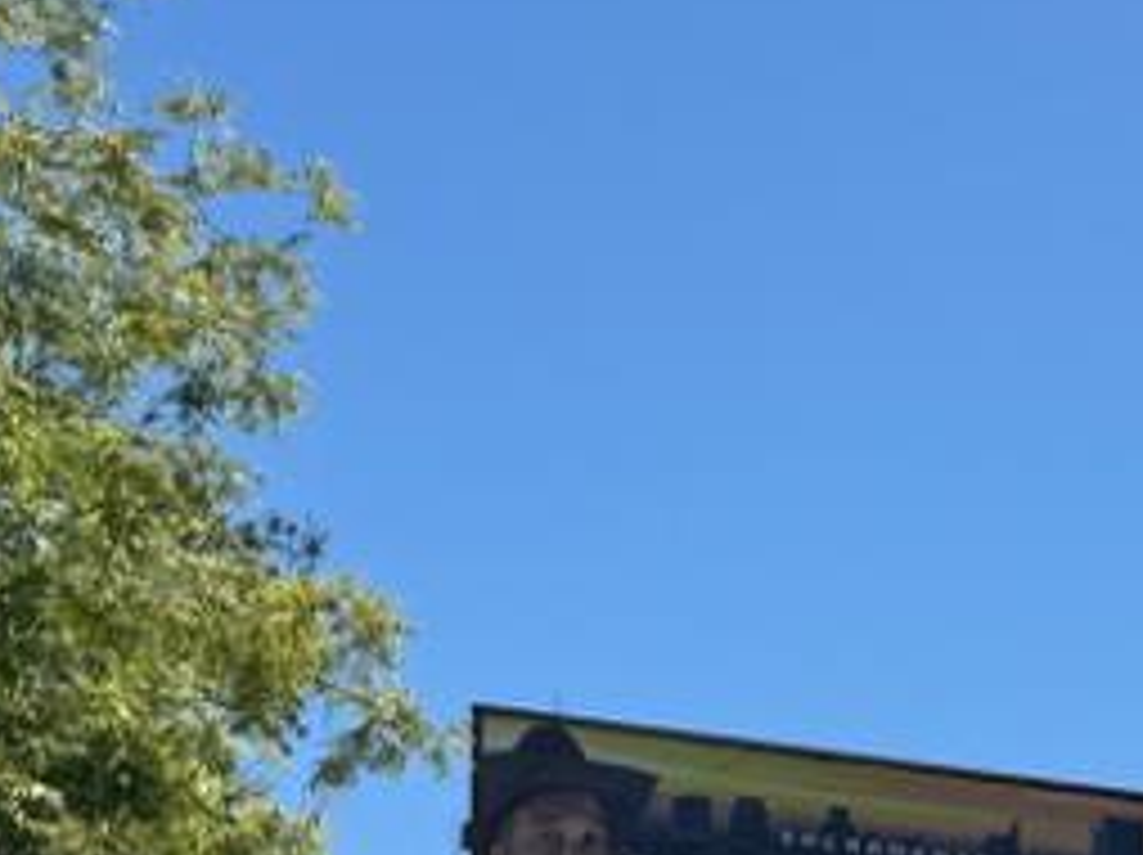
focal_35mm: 142
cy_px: 1636
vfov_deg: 9.8
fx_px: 4684
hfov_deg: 13.9
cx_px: 864
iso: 80
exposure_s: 1/5348
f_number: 1.78
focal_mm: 6.76
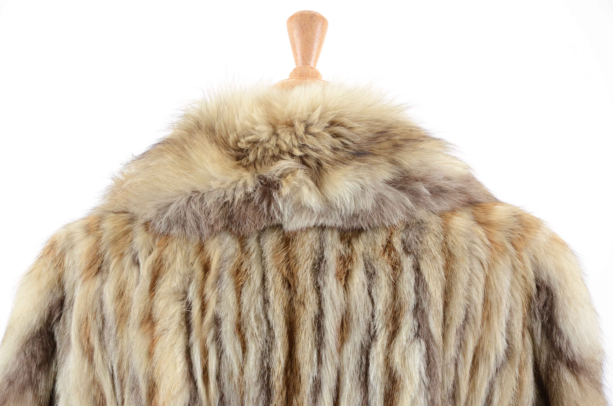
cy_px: 203
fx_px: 2167
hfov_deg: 16.1
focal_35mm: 128
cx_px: 306
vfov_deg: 10.7
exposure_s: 1/160
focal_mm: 85
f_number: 9
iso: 200
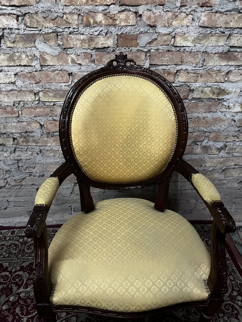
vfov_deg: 67.3
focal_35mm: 26
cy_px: 161
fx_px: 242
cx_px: 121
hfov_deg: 53.1
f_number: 1.6
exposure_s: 1/33
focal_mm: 5.1
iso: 400
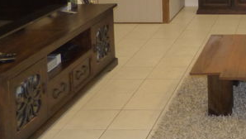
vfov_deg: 15.3
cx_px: 275
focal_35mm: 73
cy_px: -69
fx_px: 476
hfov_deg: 26.5
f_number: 2.8
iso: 100
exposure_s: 1/10
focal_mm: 3.58
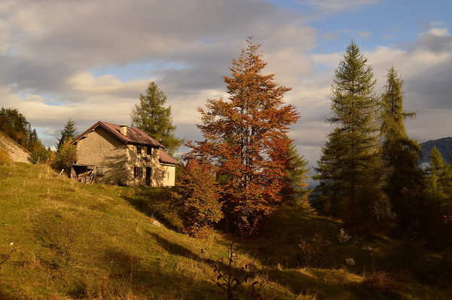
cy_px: 150
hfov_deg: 43.7
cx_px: 226
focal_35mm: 45
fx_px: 564
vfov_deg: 29.8
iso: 200
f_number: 6.3
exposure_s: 1/400
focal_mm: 30
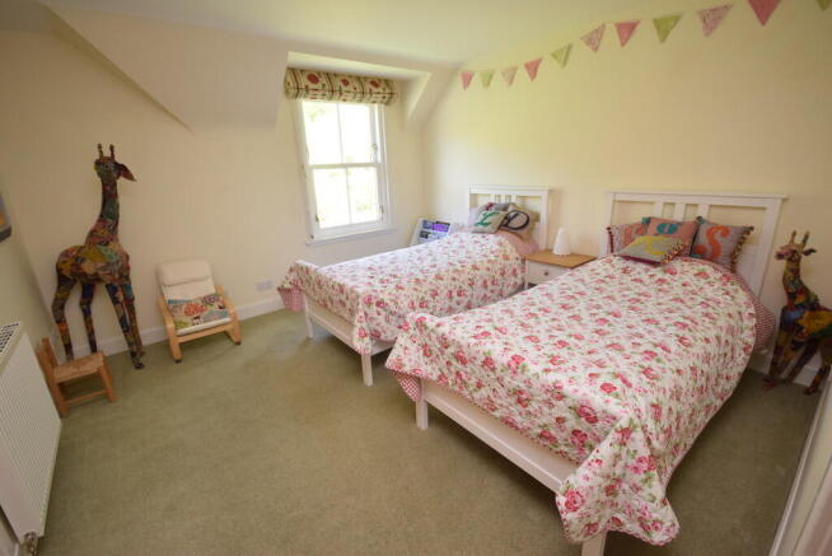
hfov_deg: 100.4
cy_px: 278
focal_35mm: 15
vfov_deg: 77.4
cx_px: 416
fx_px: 347
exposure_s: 1/80
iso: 800
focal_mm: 10
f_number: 4.5
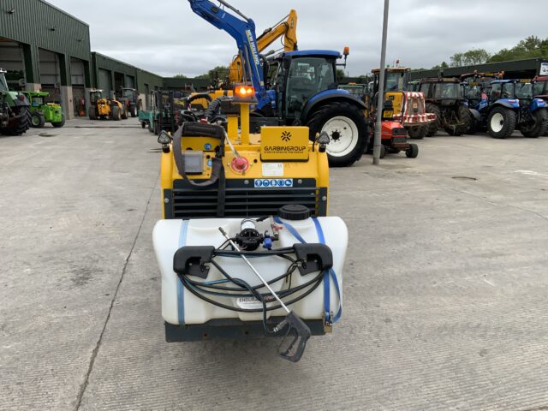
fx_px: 459
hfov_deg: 61.7
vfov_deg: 48.2
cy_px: 206
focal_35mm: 29
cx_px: 274
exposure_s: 1/962
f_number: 1.8
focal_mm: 3
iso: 16
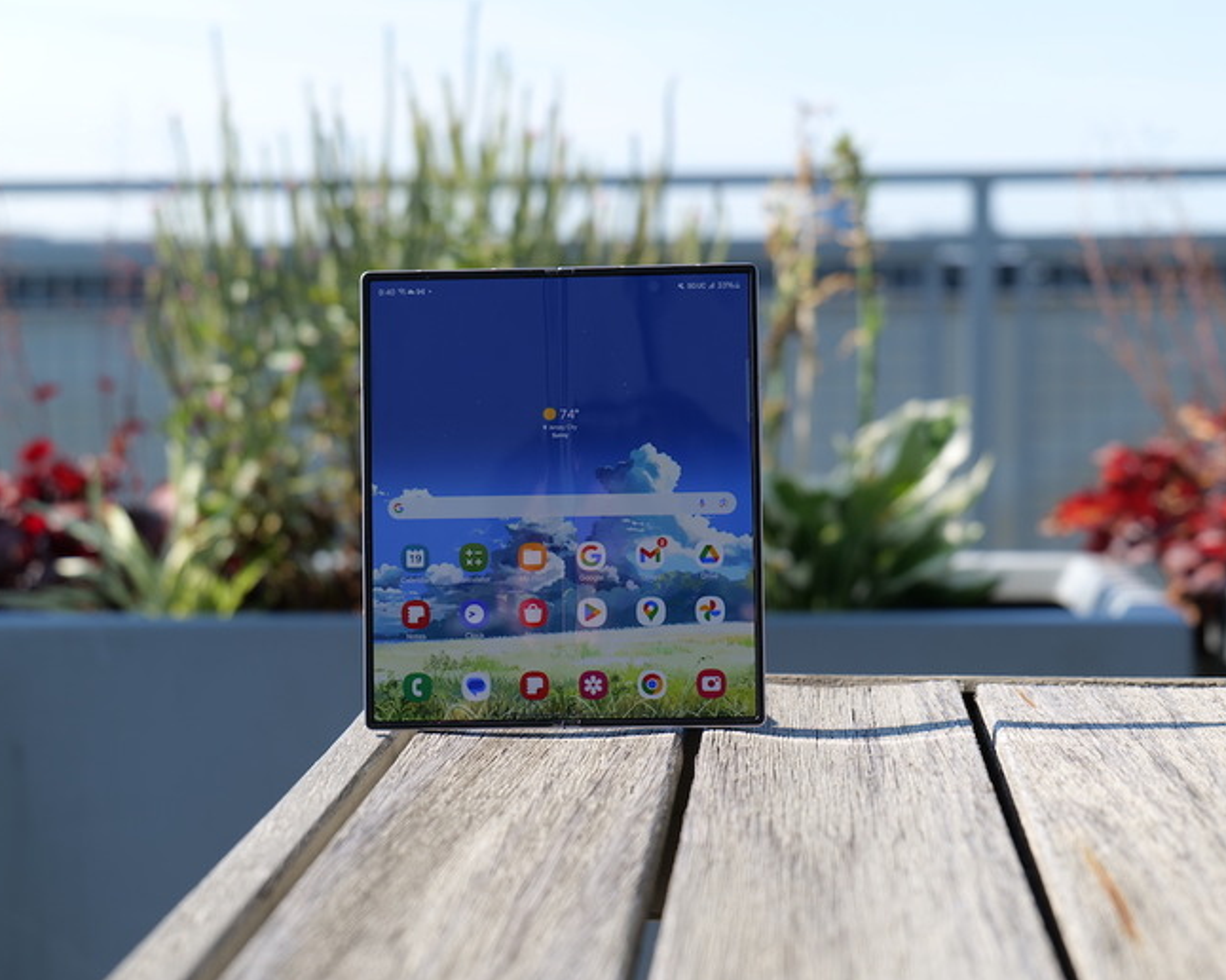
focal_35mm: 68
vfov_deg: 22.5
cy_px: 489
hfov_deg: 27.9
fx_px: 2466
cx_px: 531
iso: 125
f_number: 5.6
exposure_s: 1/250
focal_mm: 60
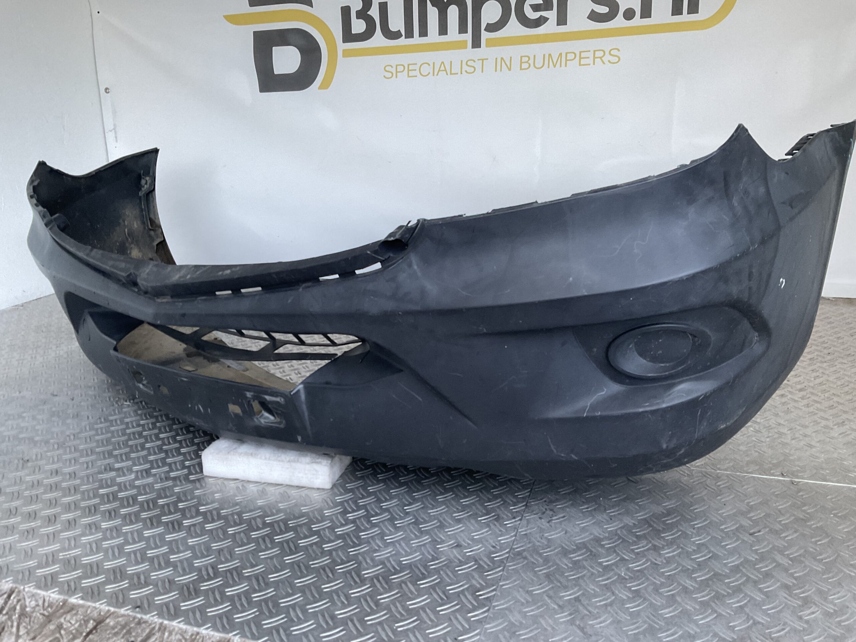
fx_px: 717
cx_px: 428
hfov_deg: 61.7
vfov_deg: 48.2
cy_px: 321
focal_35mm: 29
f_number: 1.8
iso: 80
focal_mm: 3
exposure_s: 1/60
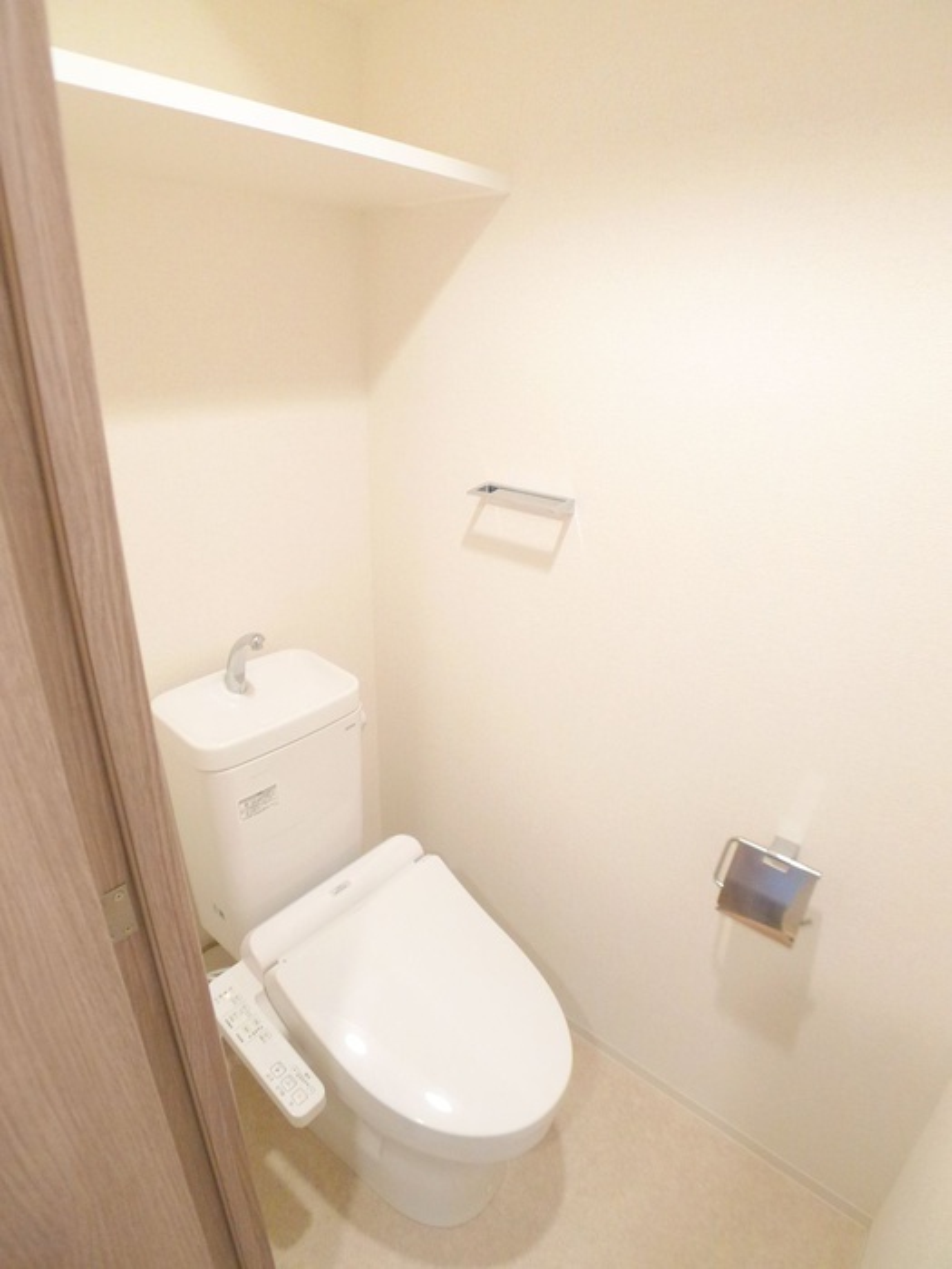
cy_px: 634
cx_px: 476
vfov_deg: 71.6
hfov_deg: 56.8
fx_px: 880
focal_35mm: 24
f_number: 2
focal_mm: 5.1
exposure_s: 1/60
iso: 400
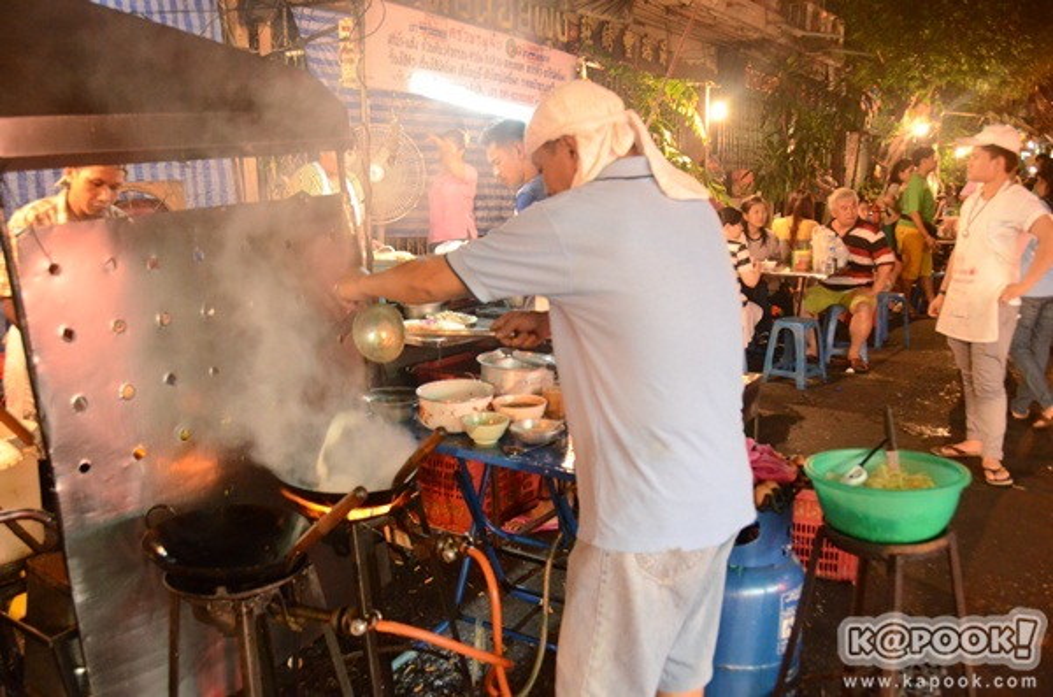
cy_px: 348
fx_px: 875
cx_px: 526
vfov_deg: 43.4
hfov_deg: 62.0
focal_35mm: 30
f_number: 3.5
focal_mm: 20
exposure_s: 1/80
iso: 4000
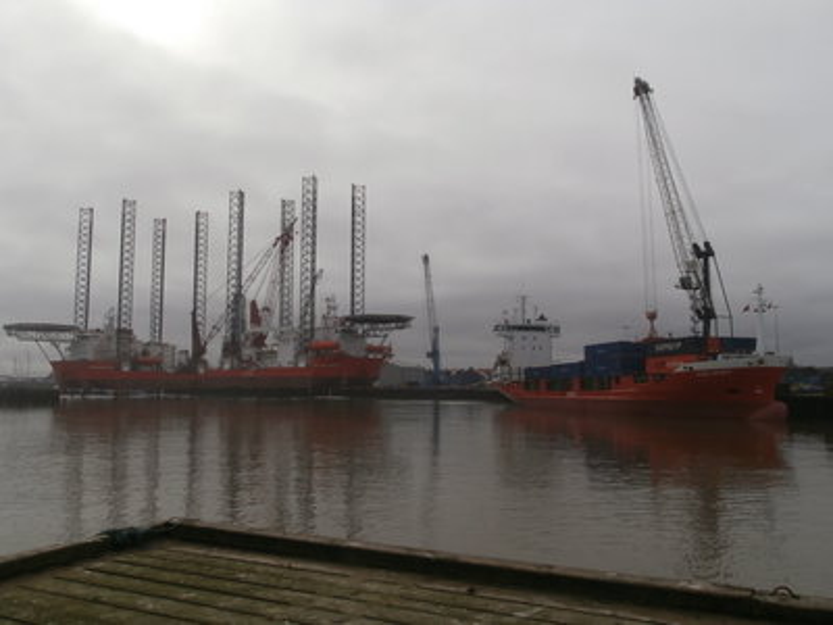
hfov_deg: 60.0
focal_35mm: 30
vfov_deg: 46.8
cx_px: 416
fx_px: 722
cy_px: 312
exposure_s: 1/320
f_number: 8.9
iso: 100
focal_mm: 5.36
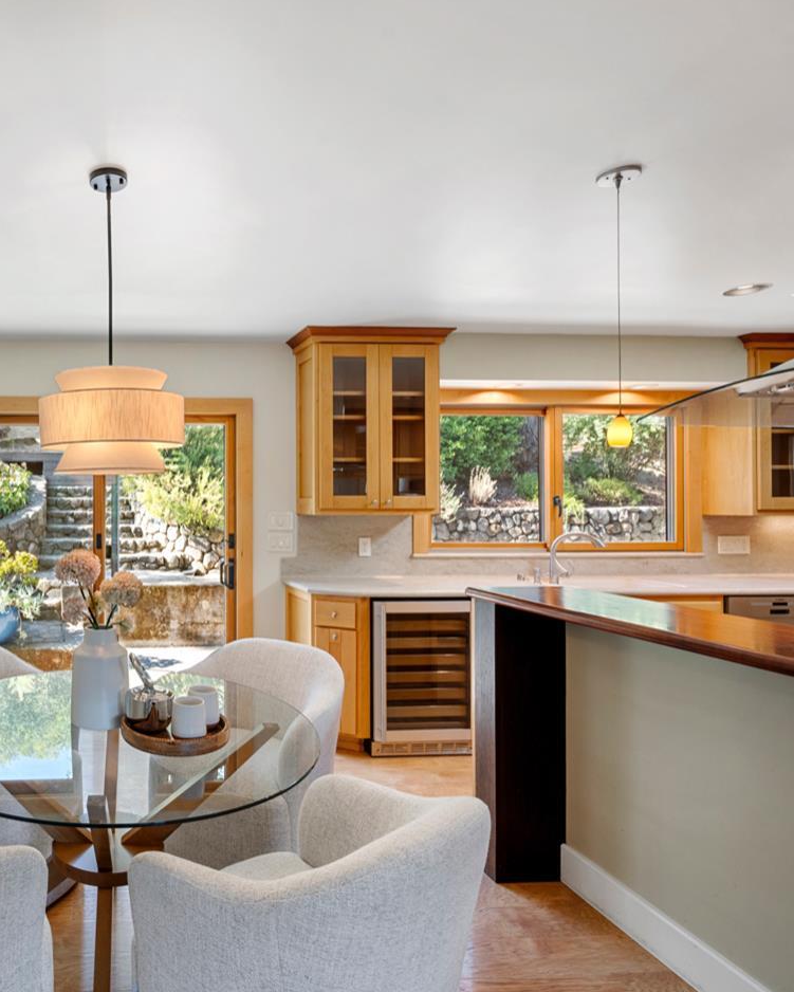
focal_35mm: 21
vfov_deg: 77.6
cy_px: 506
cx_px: 115
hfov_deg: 58.3
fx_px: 617
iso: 320
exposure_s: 1/3
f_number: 8
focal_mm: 14
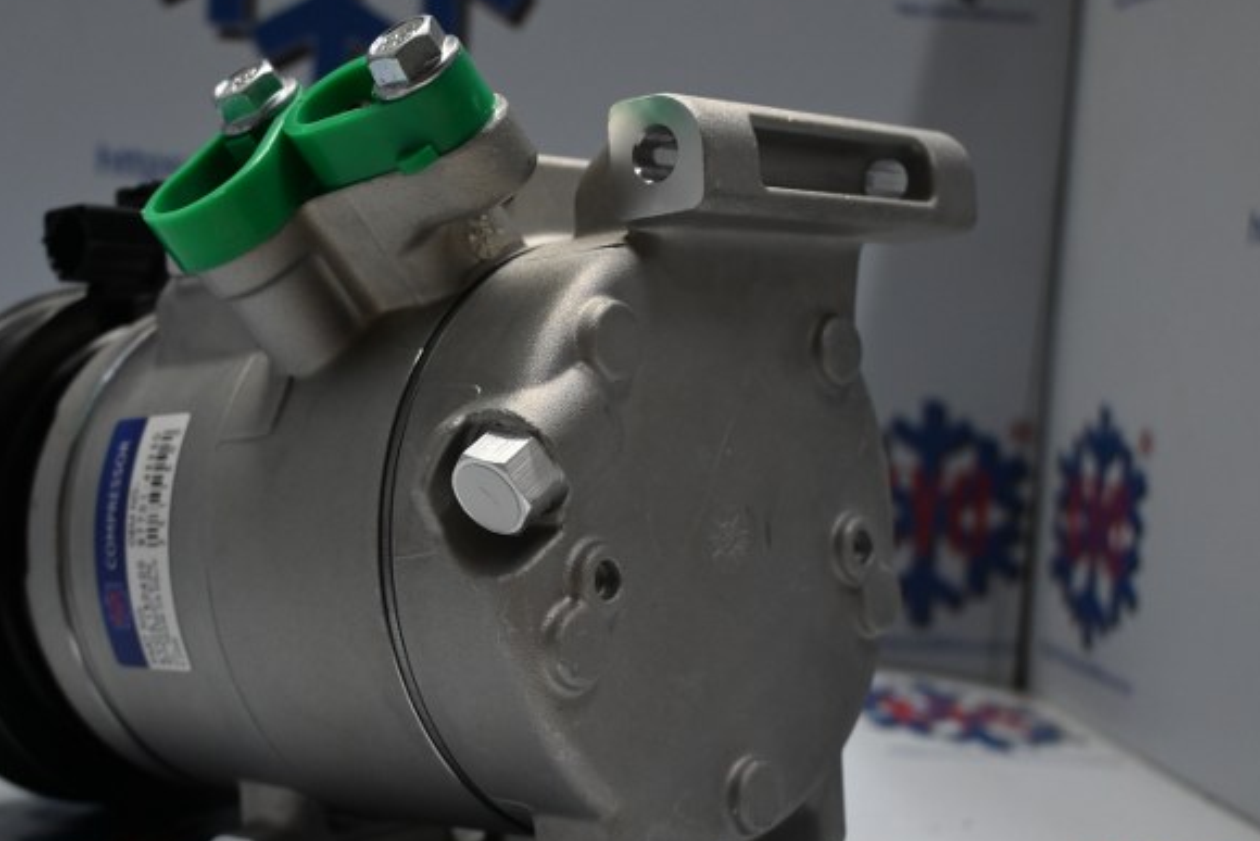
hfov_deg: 38.0
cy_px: 510
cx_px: 441
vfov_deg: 26.1
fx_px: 1809
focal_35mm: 52
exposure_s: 1/125
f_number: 4.2
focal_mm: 25
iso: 640
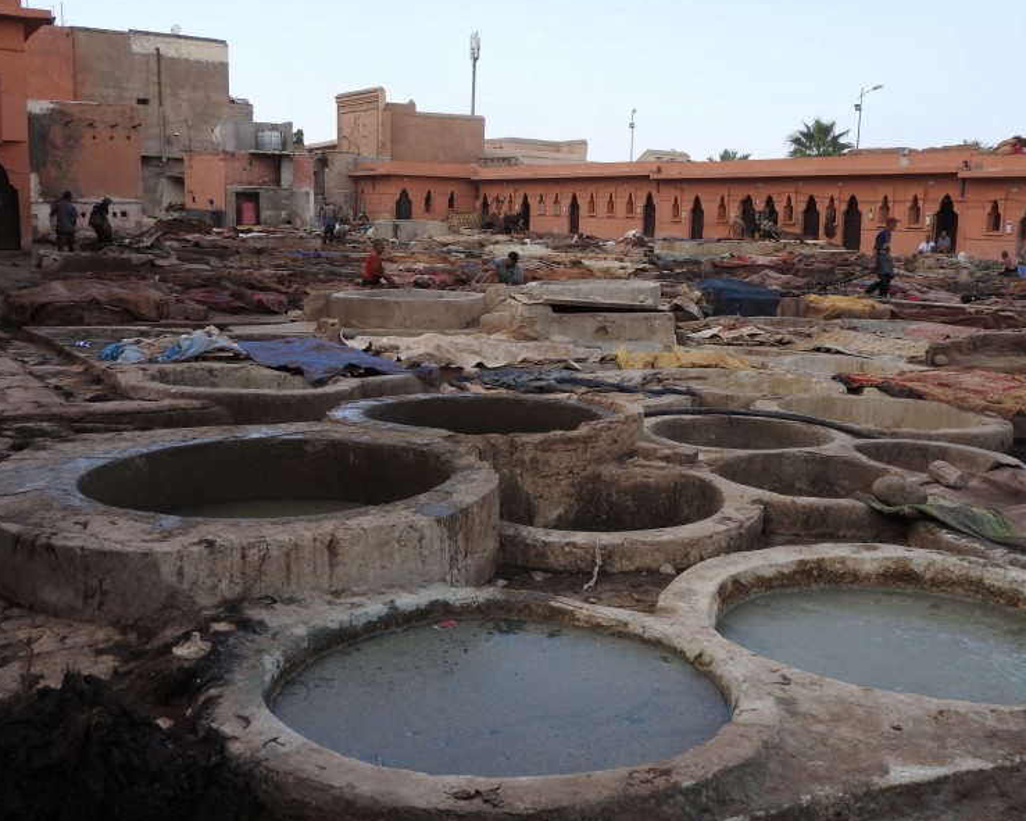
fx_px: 1123
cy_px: 410
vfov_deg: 40.1
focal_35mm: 37
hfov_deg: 49.1
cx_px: 526
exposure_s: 1/400
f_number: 3.8
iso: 100
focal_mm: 6.3
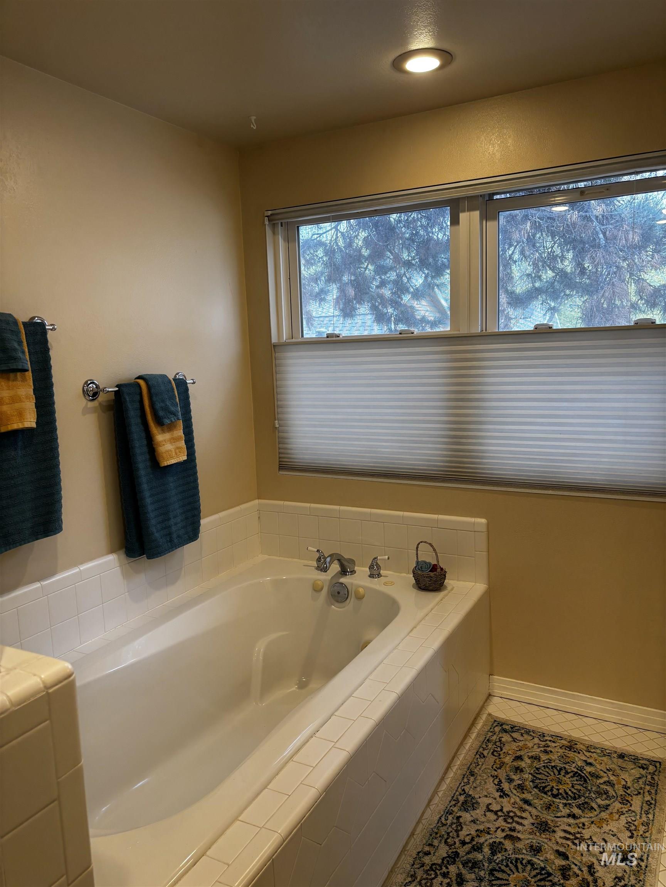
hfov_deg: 53.1
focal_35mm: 26
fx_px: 667
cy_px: 444
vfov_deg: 67.3
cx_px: 333
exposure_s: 1/120
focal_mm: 5.96
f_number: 1.6
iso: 100
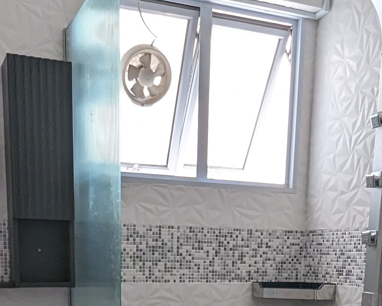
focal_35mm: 49
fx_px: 554
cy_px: 380
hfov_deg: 38.1
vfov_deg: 26.8
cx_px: 191
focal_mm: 1.95
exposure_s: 1/95.7
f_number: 2.2
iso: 144
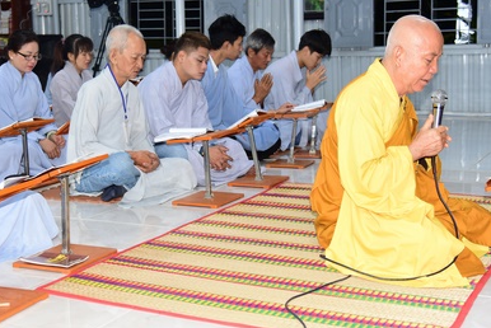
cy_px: 141
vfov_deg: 21.3
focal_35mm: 64
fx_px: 874
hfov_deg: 31.3
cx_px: 186
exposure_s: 1/30
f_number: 4
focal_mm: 38
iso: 1000
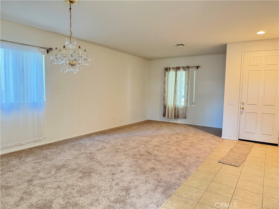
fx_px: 193
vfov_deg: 56.8
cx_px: 140
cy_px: 104
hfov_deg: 71.6
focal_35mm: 24
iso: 640
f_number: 1.78
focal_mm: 6.76
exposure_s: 1/40
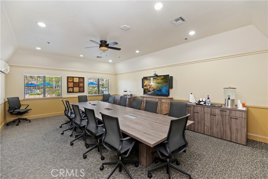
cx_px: 134
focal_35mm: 14
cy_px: 90
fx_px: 104
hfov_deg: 104.3
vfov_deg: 81.1
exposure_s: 1/25
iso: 800
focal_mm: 14
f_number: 5
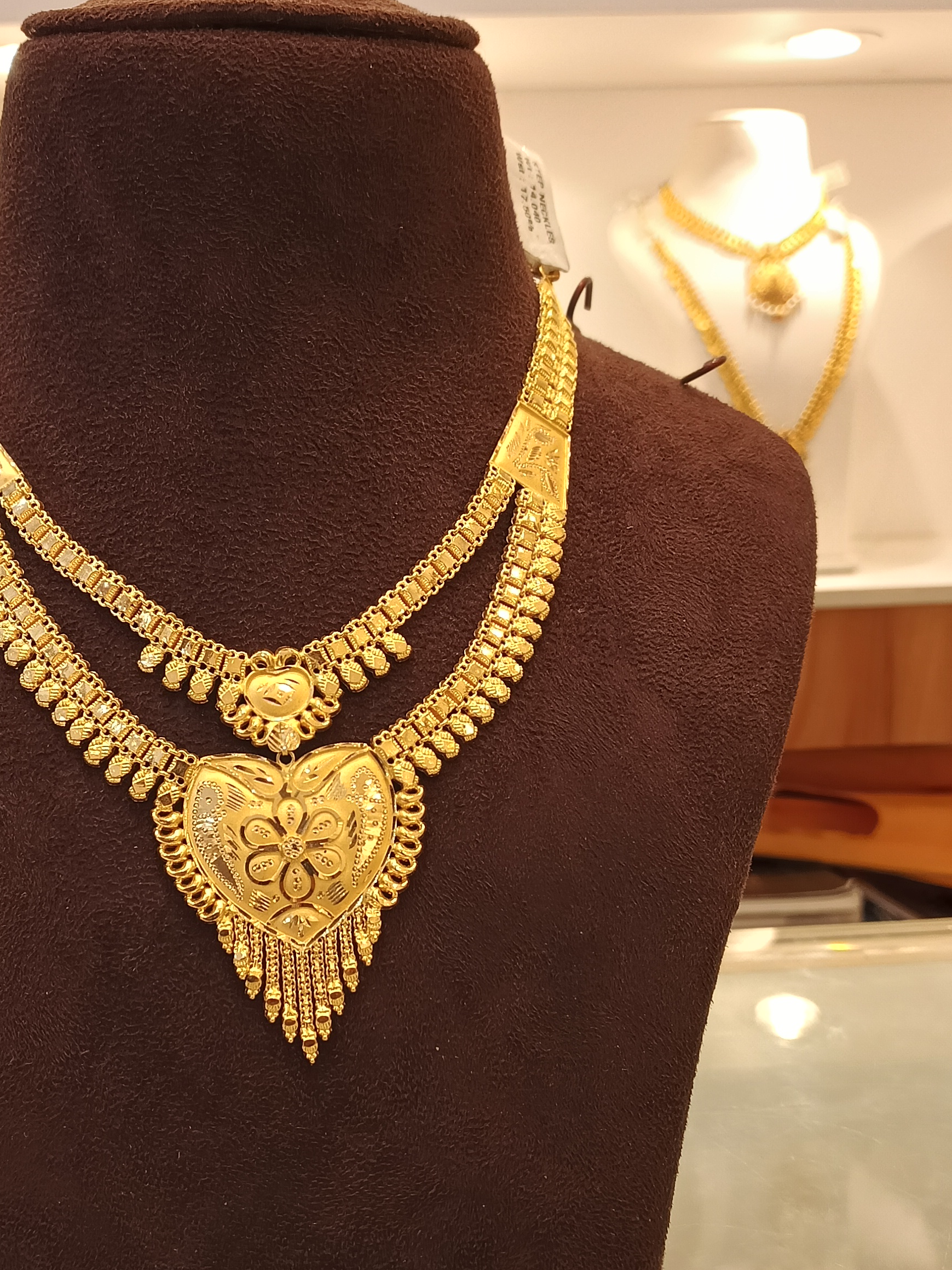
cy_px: 750
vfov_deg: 48.7
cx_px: 349
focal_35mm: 38
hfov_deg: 37.5
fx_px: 1394
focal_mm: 3.61
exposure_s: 1/100
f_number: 1.8
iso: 80
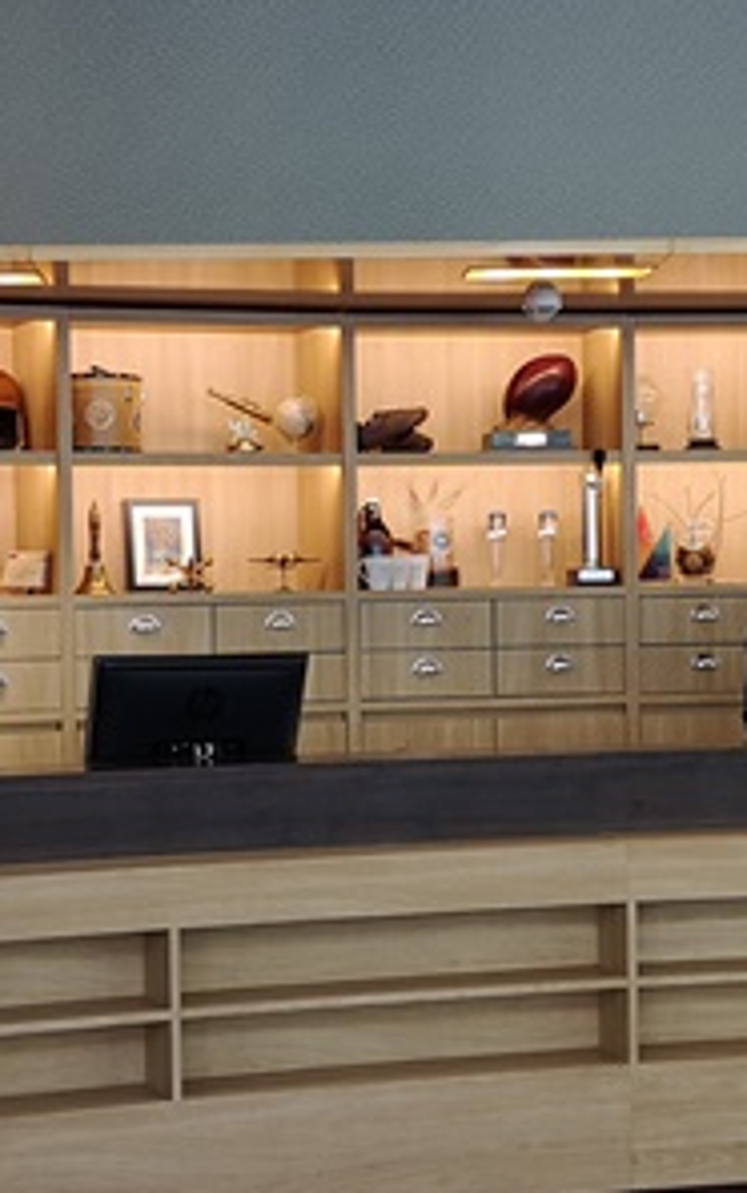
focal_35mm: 77
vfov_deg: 26.8
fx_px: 2504
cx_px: 341
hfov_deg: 17.0
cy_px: 590
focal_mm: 3.95
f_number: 1.8
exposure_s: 1/50
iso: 100
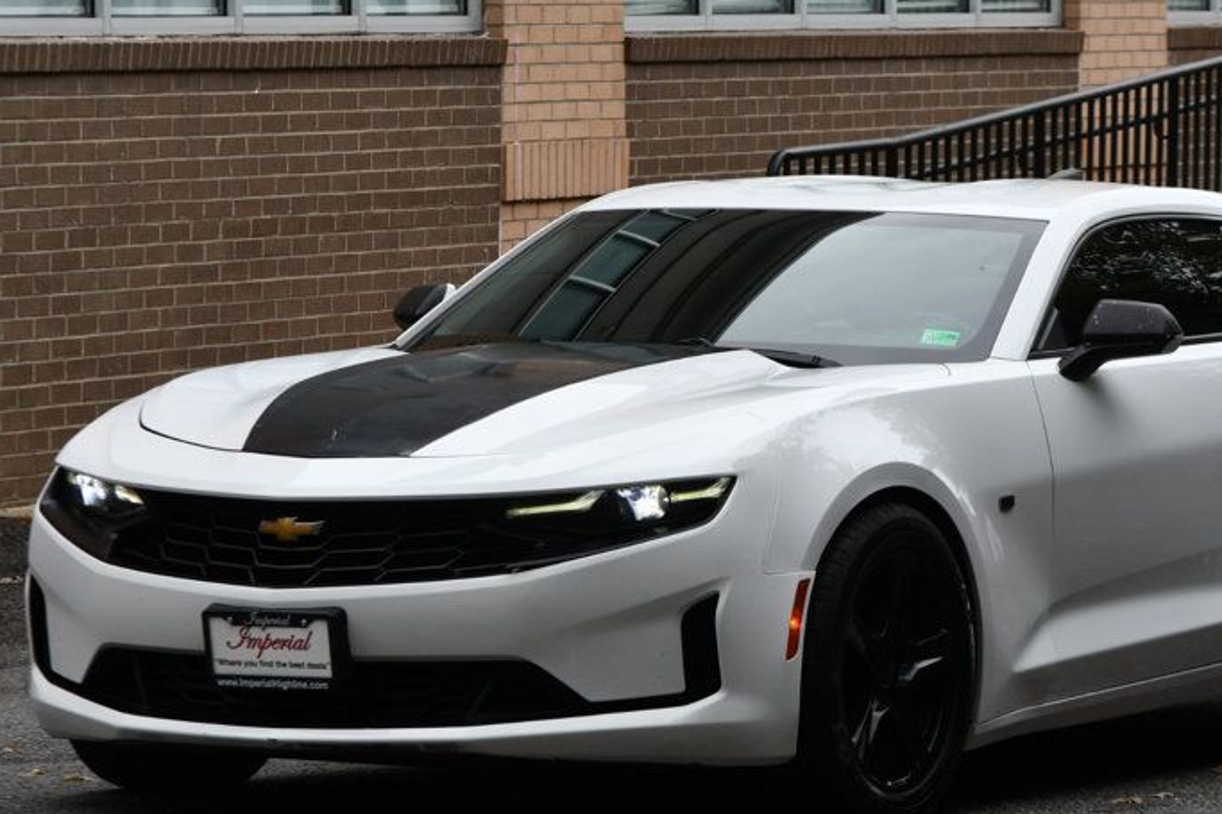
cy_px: 284
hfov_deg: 9.9
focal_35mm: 207
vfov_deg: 6.6
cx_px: 778
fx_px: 7024
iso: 200
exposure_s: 1/250
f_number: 8
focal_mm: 92
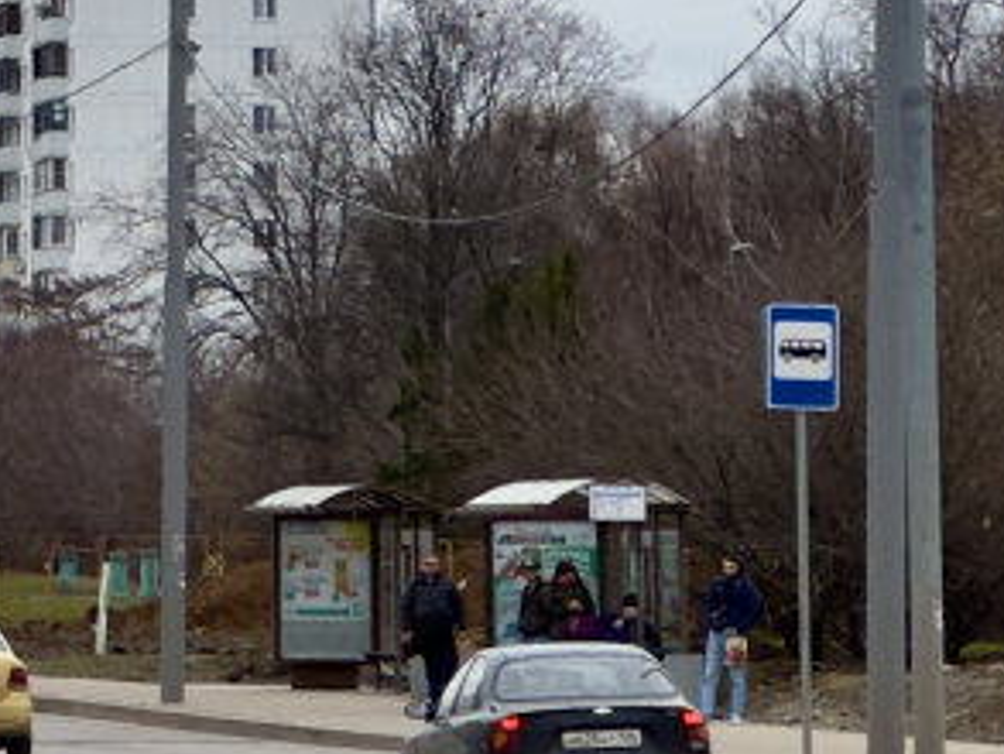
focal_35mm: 342
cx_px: -994
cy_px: -146
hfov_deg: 5.7
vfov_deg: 4.3
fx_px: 9923
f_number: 2.8
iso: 32
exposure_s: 1/408
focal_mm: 9
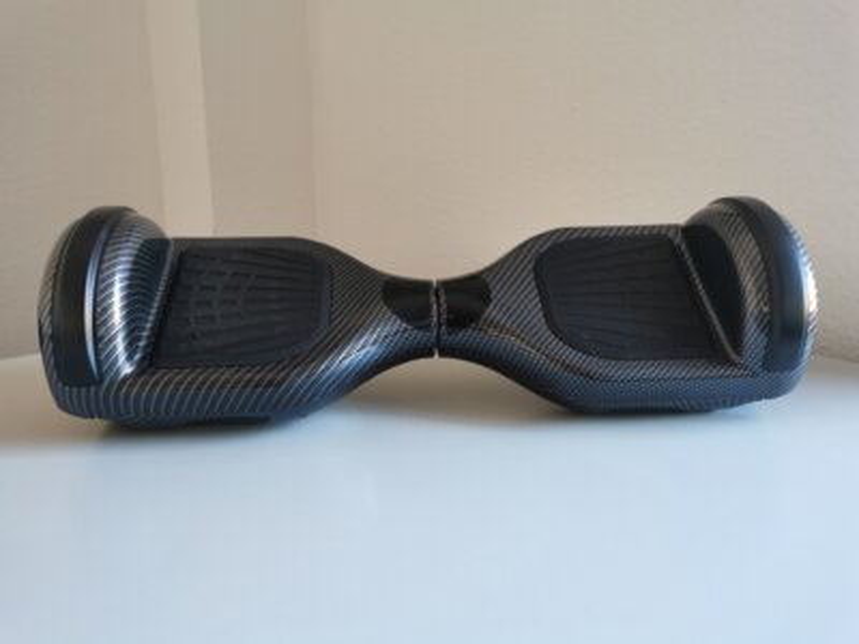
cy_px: 322
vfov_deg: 51.4
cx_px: 430
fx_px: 670
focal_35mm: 27
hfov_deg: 65.3
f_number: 1.8
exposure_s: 1/50
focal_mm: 5.58
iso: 200
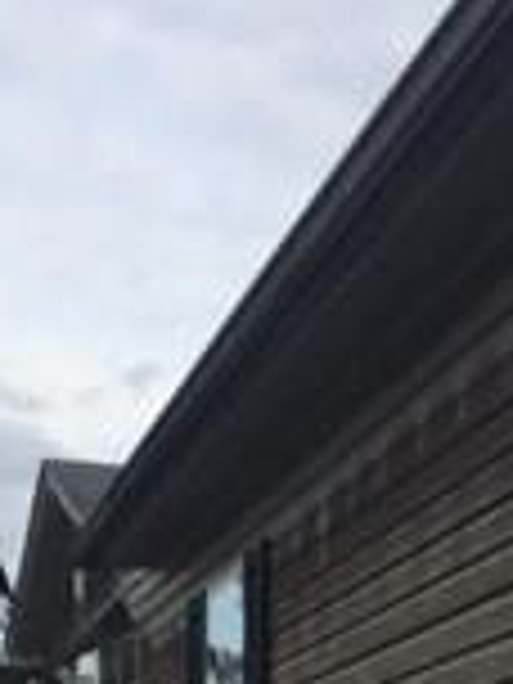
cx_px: 531
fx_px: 2411
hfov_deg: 12.0
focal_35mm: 122
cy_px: 927
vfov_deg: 15.3
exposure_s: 1/1522
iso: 32
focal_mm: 4.15
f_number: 2.2
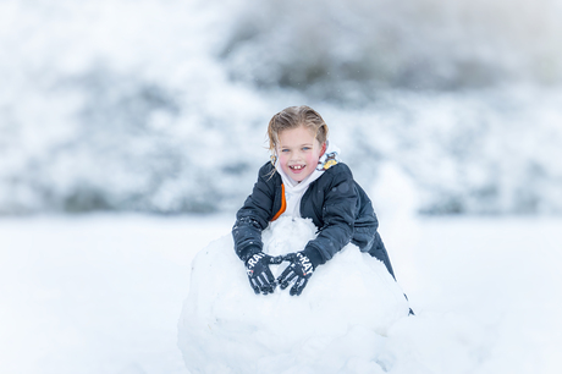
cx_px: 281
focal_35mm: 300
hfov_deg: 6.9
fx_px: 4680
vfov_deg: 4.6
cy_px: 187
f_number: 2.8
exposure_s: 1/1600
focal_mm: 200
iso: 400
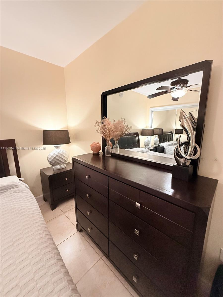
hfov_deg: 85.7
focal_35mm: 14
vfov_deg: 102.1
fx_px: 120
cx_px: 112
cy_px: 148
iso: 400
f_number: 2.2
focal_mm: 2.22
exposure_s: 1/60
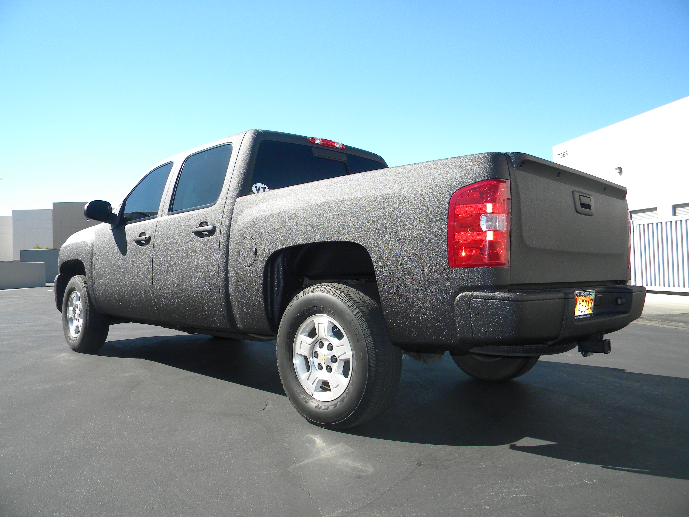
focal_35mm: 28
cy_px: 258
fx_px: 557
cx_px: 344
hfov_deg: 63.4
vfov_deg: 49.7
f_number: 3.5
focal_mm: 5
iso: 110
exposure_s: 1/657
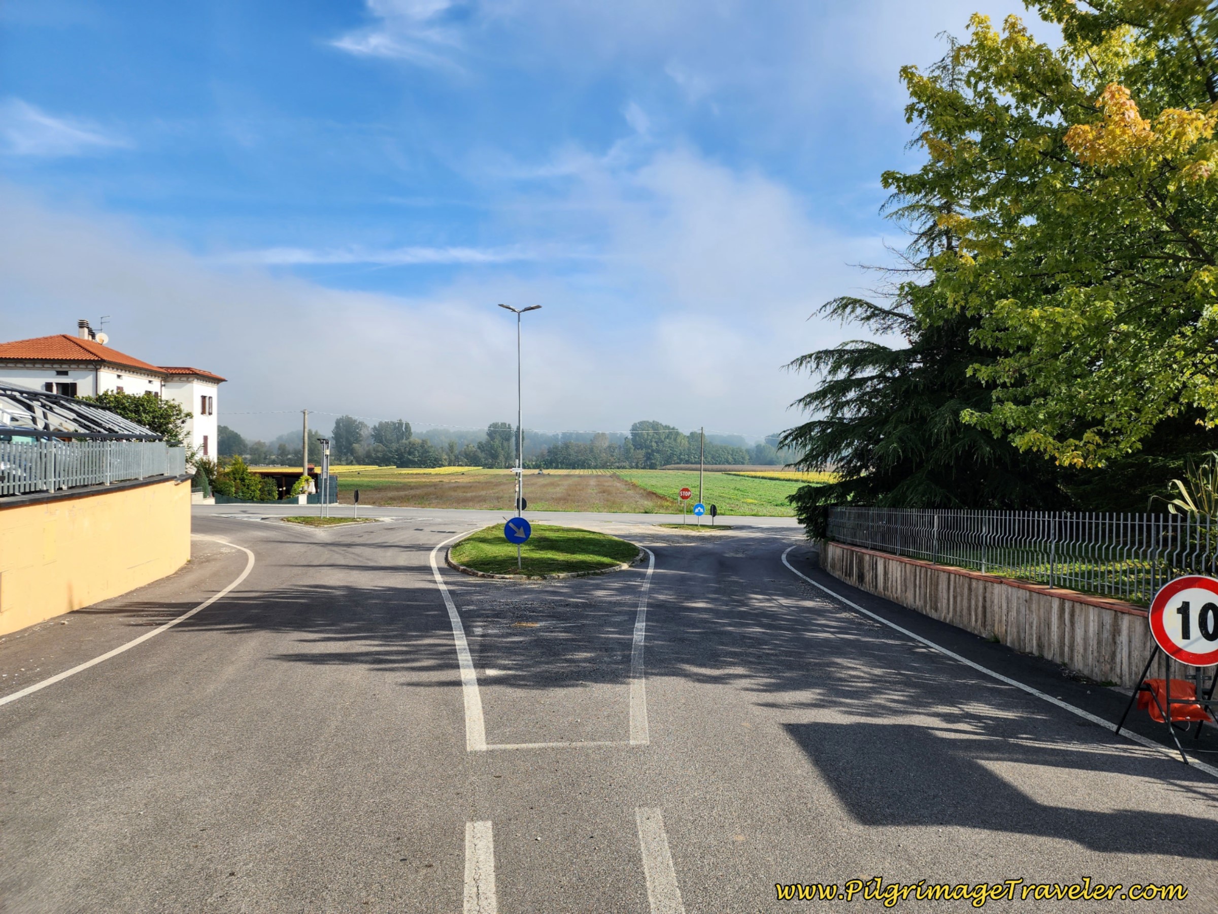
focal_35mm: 23
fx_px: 809
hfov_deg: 73.9
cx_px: 609
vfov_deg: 58.9
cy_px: 457
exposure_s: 1/773
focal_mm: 6.4
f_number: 1.8
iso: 12
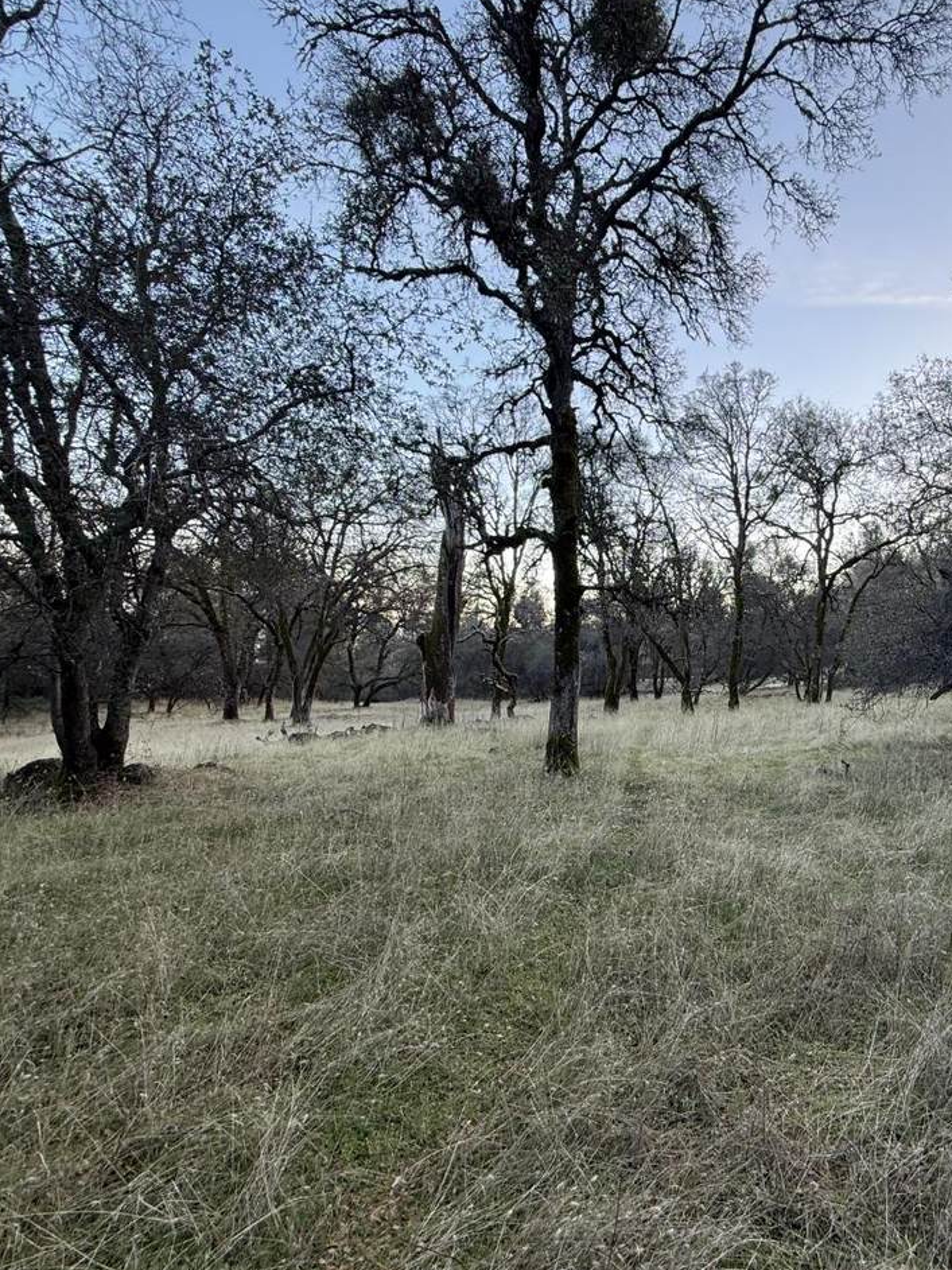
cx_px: 700
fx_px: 697
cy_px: 633
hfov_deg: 65.0
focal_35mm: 19
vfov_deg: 84.7
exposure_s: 1/149
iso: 50
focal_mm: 2.22
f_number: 2.2
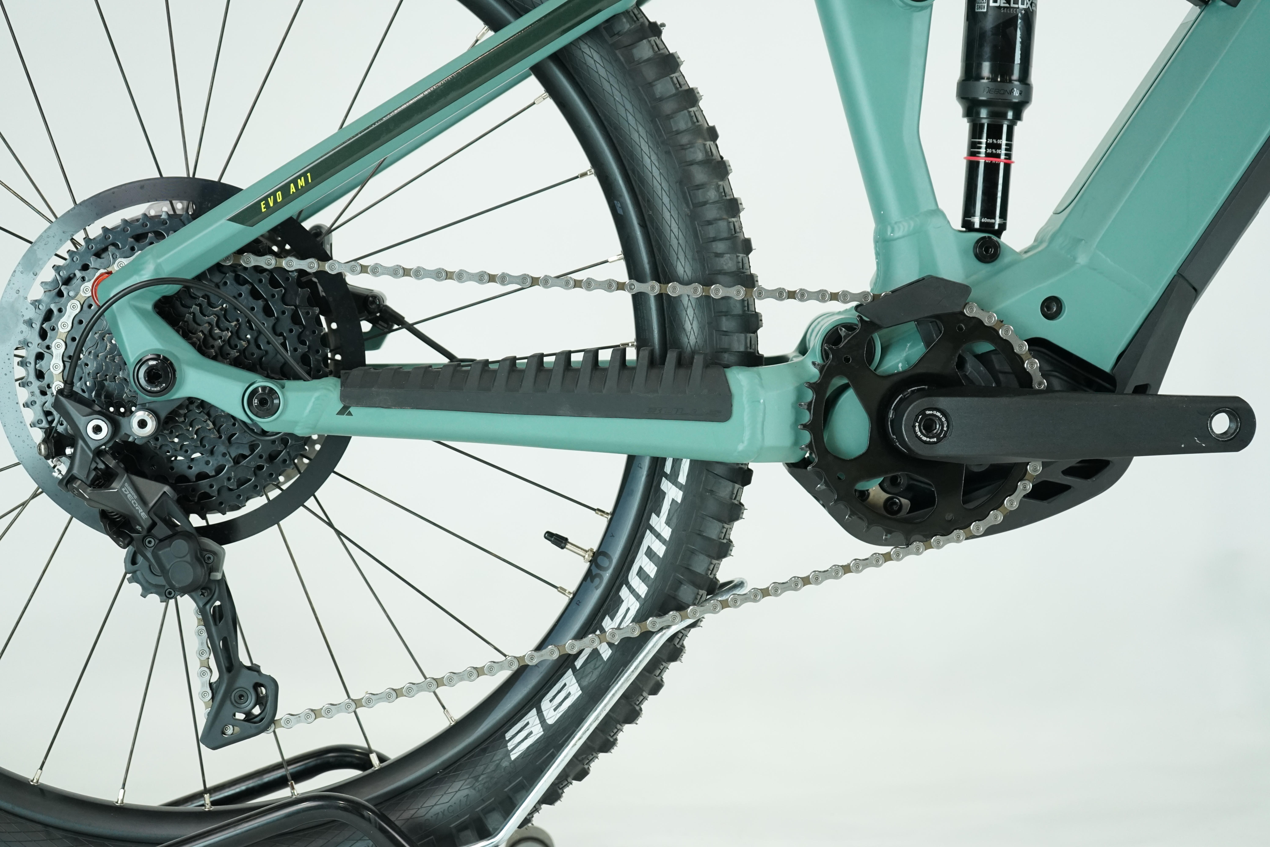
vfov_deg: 21.6
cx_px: 635
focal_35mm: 63
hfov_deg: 31.9
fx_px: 2222
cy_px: 424
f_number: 5.6
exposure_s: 1/200
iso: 1600
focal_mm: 63
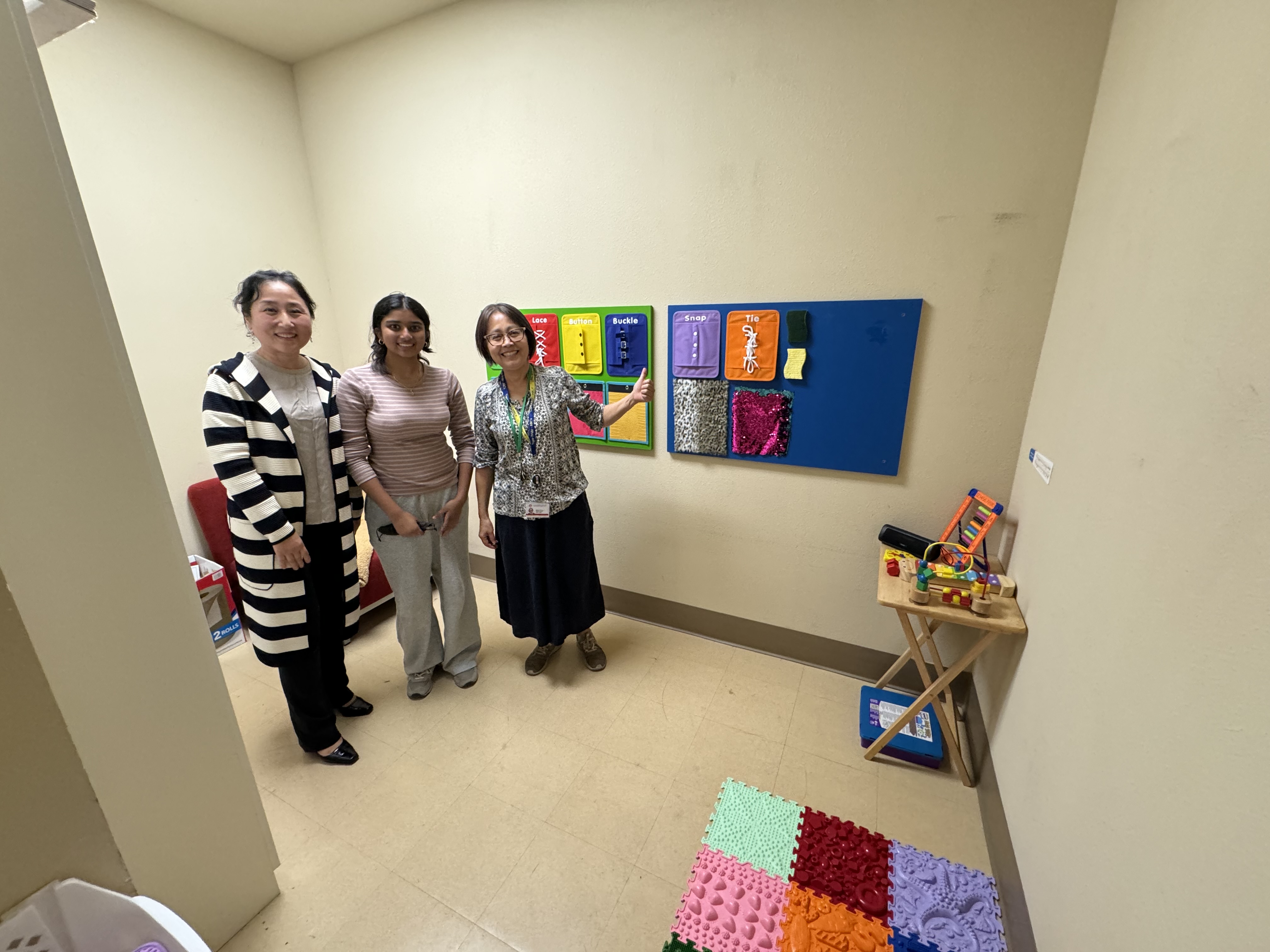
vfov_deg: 85.7
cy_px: 476
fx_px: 514
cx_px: 635
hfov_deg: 102.1
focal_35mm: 14
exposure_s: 1/68
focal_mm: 2.22
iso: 320
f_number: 2.2
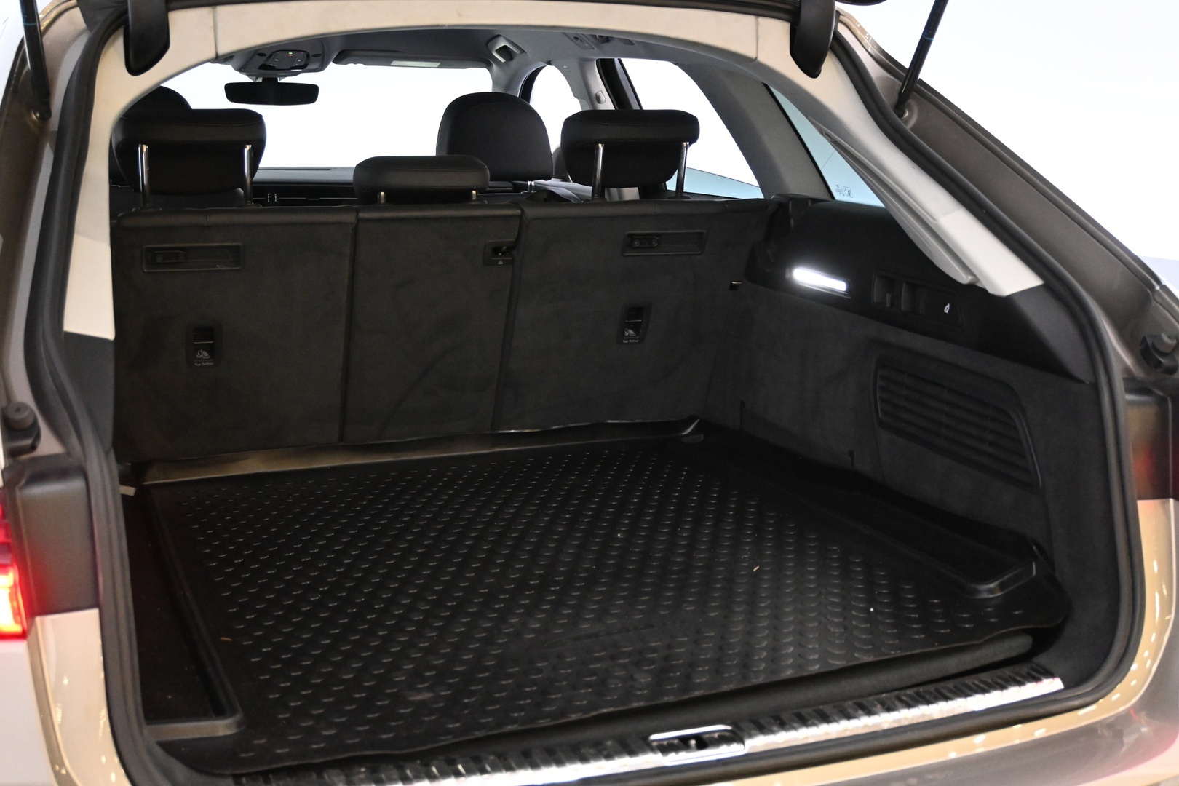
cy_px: 393
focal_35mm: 44
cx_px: 590
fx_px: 1425
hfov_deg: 45.0
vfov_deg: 30.8
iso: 4500
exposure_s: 1/50
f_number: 4.8
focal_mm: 29
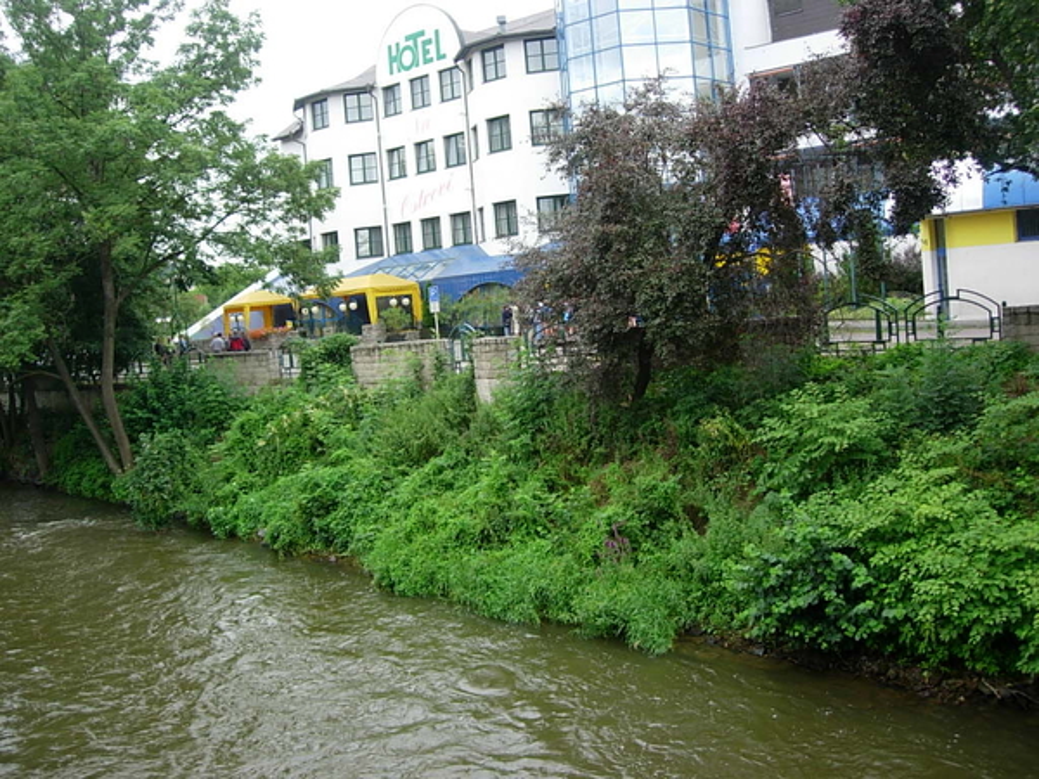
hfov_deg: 49.0
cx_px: 520
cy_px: 390
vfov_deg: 37.7
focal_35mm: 38
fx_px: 1141
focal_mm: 7.8
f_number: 2.8
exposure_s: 1/203
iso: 64
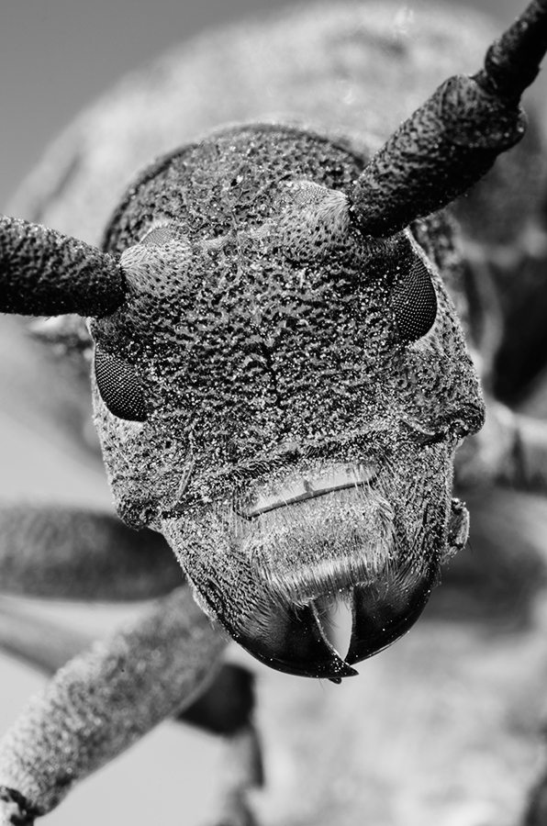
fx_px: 6182
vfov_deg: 7.6
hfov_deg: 5.1
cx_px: 274
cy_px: 413
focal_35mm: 270
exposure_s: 2
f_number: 11
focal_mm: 180
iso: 100
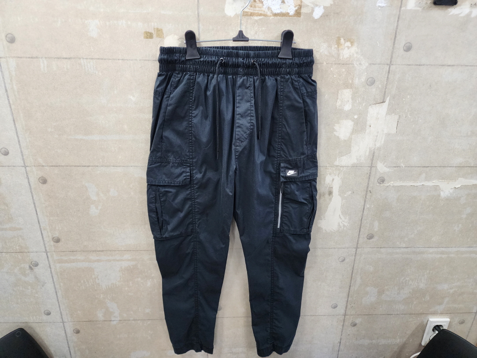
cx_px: 238
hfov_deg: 73.9
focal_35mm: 23
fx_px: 317
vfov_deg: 58.9
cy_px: 179
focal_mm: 6.4
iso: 250
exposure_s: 1/120
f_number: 1.8
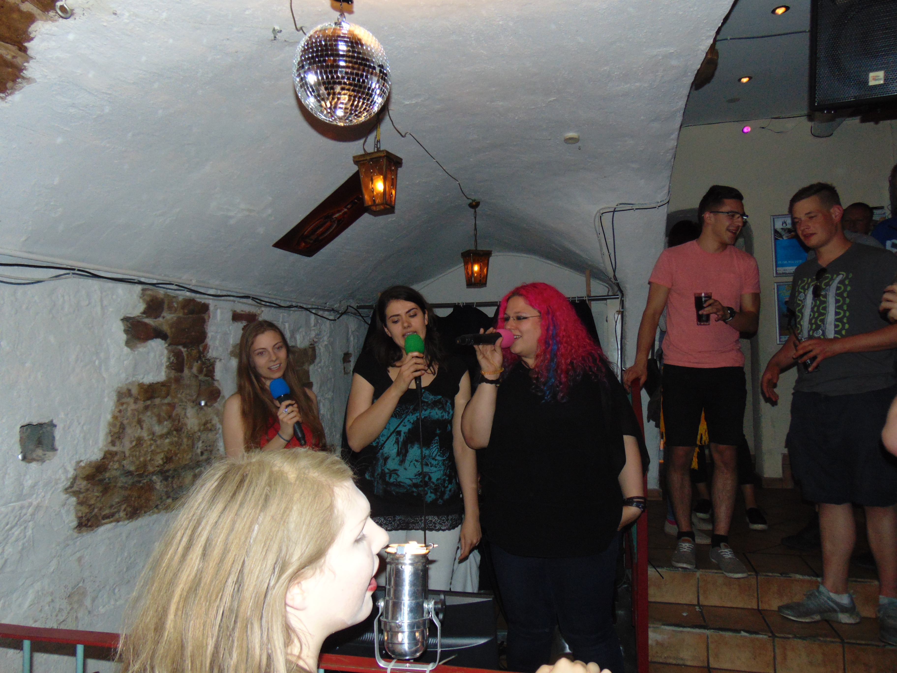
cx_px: 448
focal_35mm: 25
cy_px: 336
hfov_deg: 69.4
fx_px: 648
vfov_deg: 54.9
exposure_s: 1/8
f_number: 3
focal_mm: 4.5
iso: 200
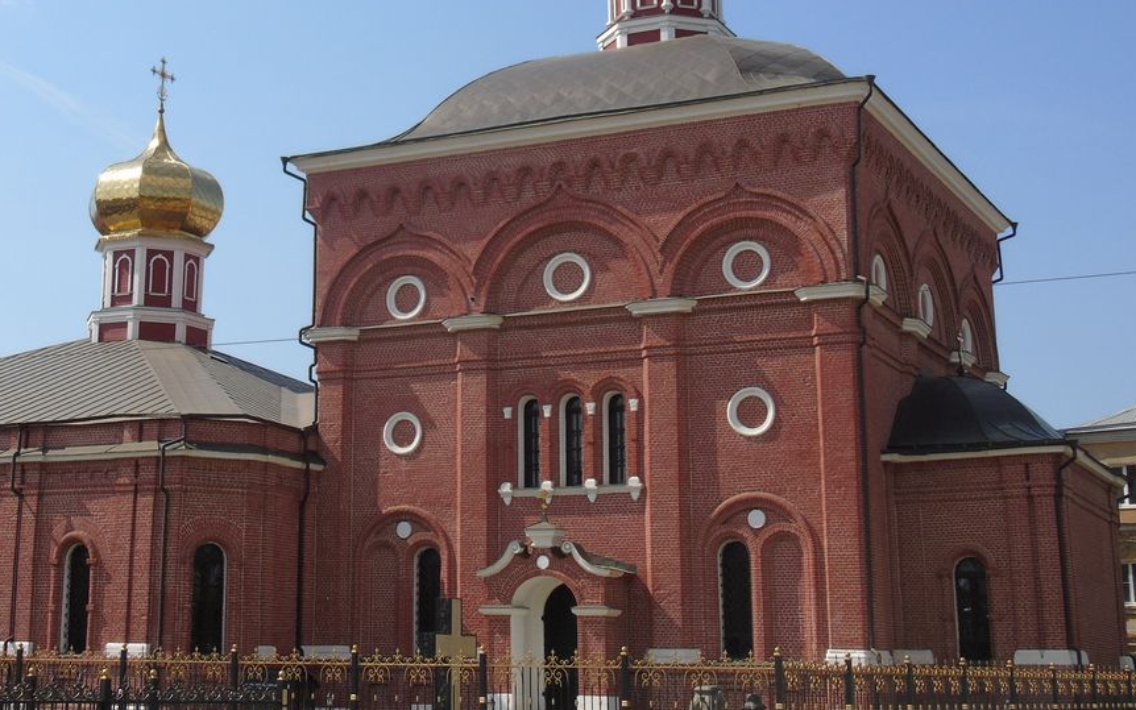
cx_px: 374
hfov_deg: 34.2
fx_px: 1827
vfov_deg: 21.9
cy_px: 202
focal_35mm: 59
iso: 80
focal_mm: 7.1
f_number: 3.9
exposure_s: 1/1000
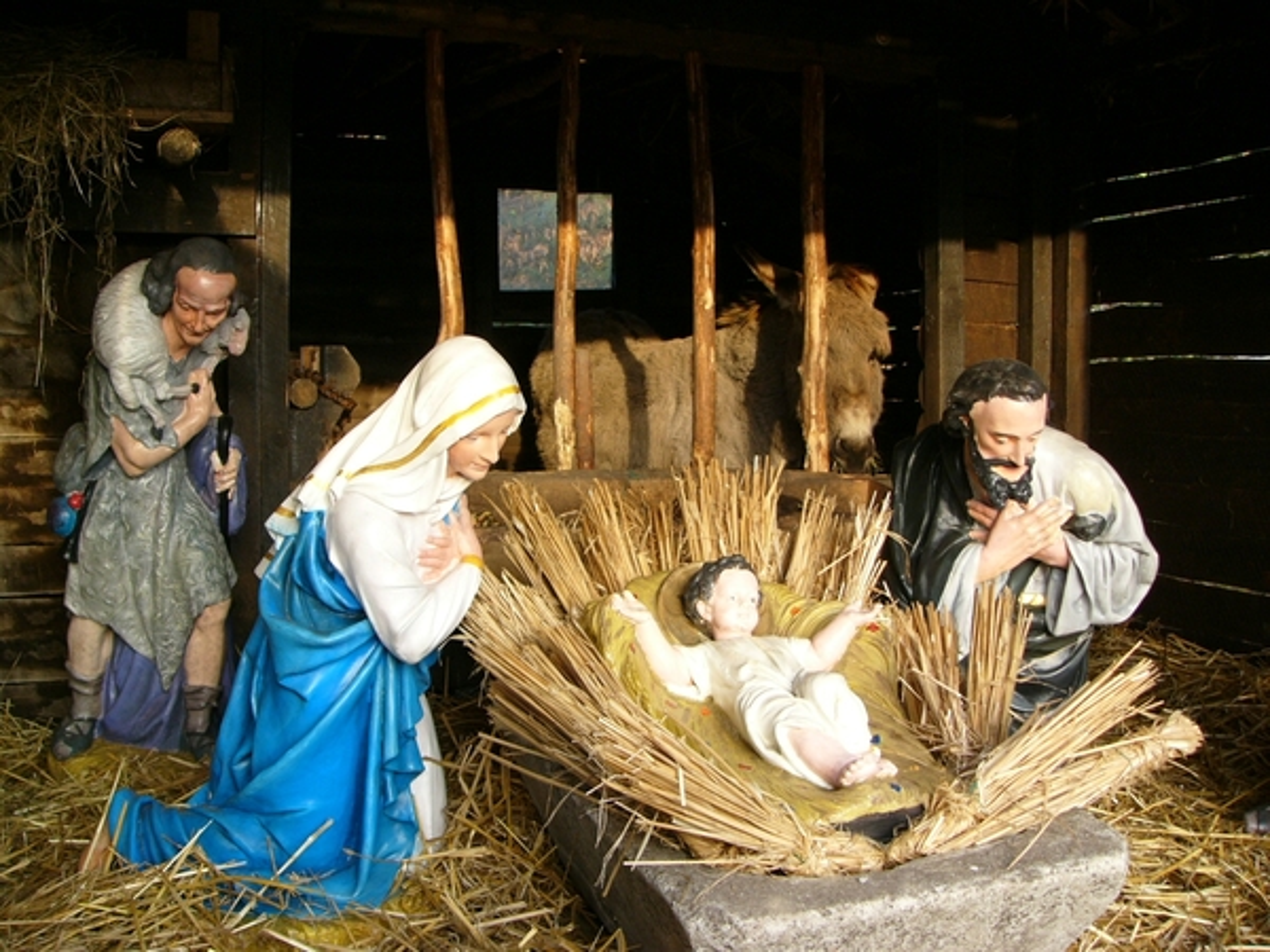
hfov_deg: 51.4
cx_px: 635
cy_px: 476
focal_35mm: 36
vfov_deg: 39.7
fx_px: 1321
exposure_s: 1/60
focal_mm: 6
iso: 75
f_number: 2.8
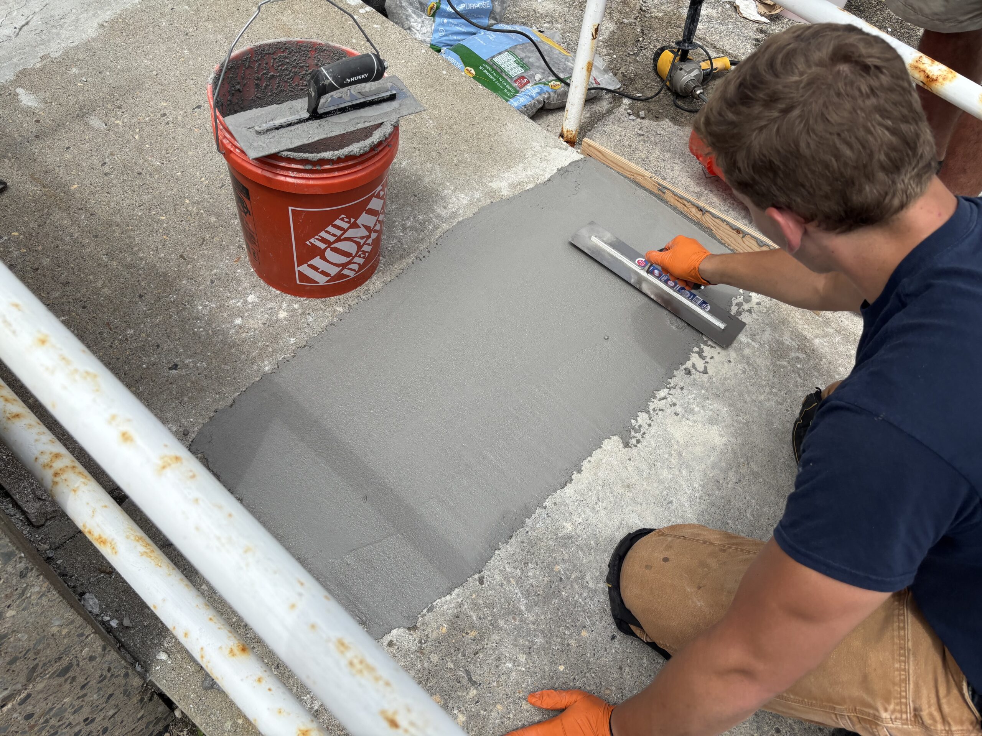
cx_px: 491
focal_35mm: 26
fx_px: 738
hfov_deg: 67.3
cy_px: 368
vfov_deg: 53.1
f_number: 1.6
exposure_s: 1/3534
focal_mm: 5.96
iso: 50
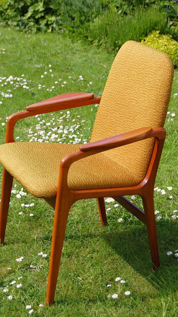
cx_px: 82
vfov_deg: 24.6
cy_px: 158
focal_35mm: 87
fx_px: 726
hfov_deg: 14.0
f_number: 8
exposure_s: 1/250
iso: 200
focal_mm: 55
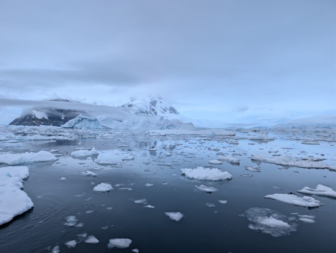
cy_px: 126
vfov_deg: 56.9
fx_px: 233
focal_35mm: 24
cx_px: 168
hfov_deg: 71.5
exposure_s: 1/1616
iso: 22
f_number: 1.68
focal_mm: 6.9
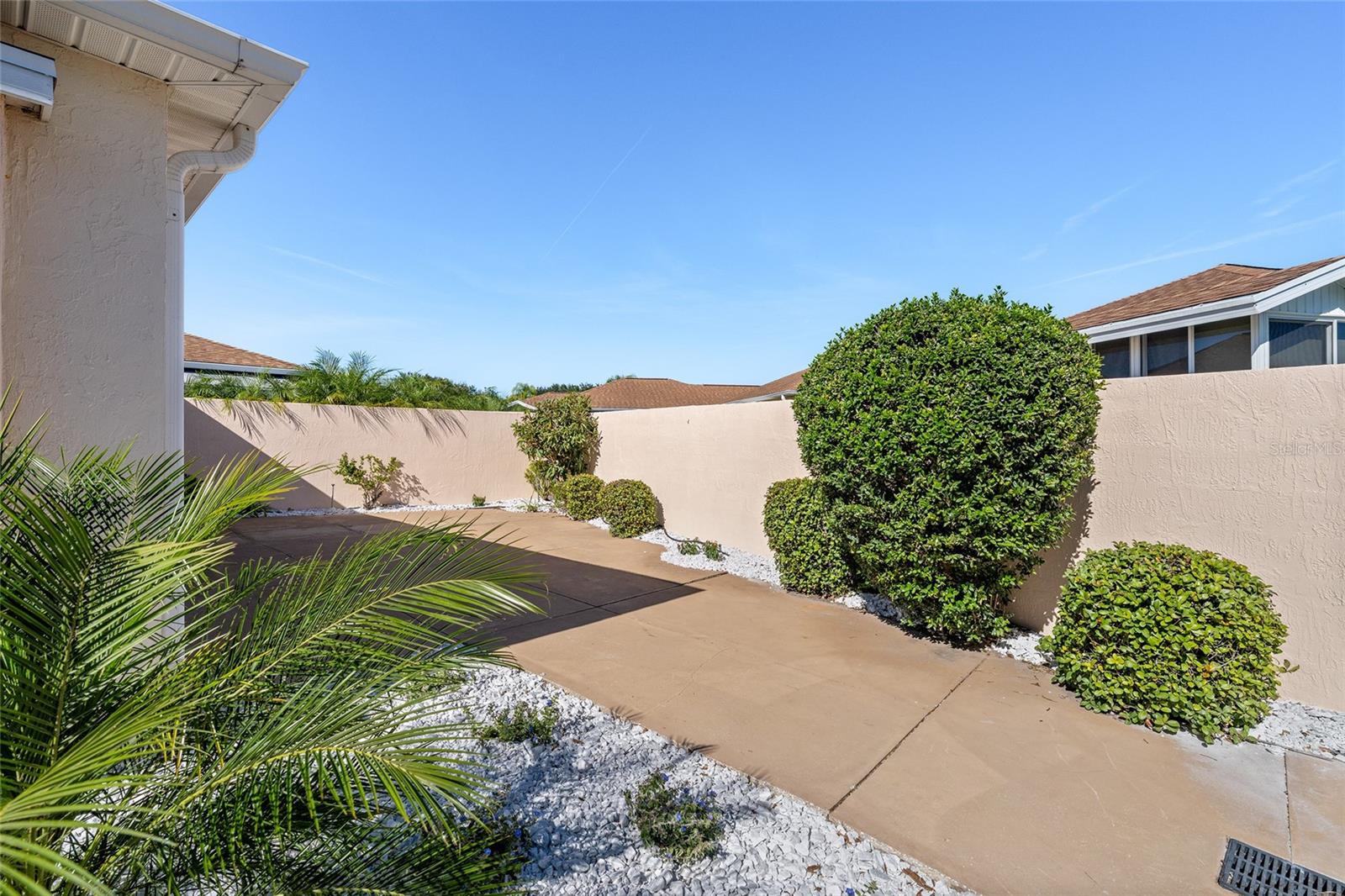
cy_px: 448
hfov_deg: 100.4
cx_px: 672
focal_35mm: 15
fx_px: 560
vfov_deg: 77.3
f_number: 8
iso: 320
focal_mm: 15
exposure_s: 1/1600
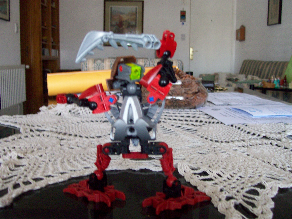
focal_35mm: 39
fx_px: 329
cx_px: 142
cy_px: 107
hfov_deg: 47.9
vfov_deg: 36.8
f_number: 2.7
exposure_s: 1/14
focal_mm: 6
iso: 160
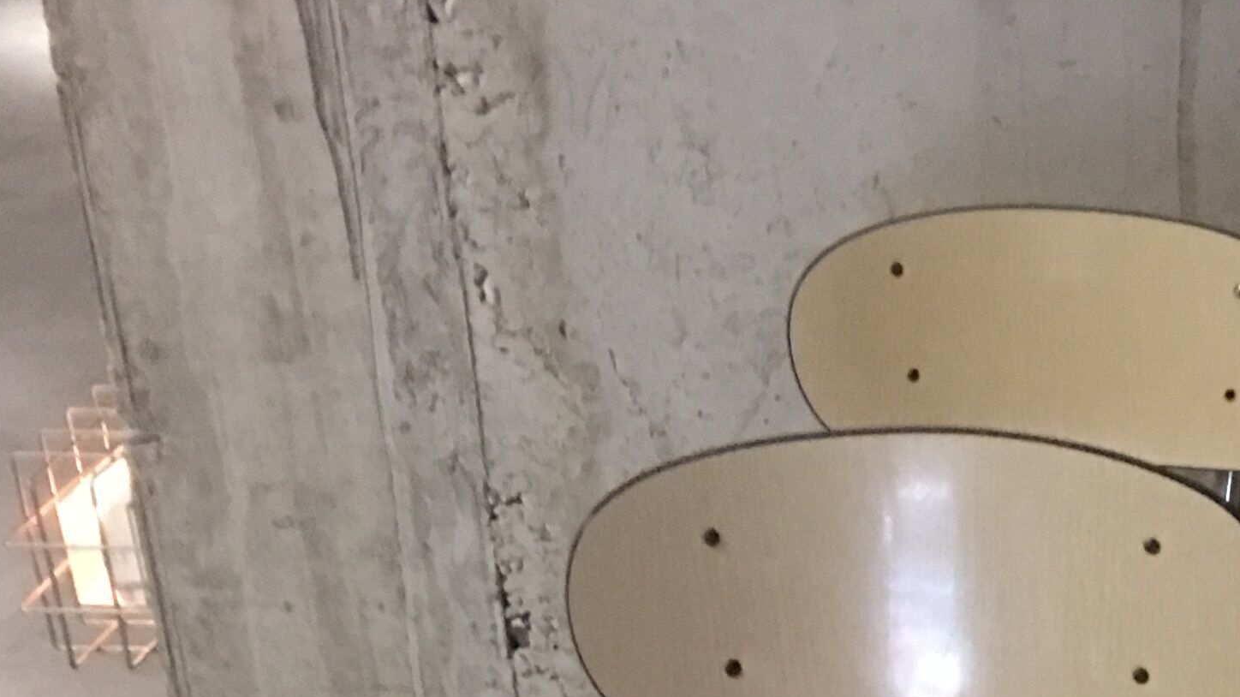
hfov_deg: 22.8
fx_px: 2893
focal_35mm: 88
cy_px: 1290
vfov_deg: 12.4
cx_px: 1350
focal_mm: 4.15
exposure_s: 1/4
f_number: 2.2
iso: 160
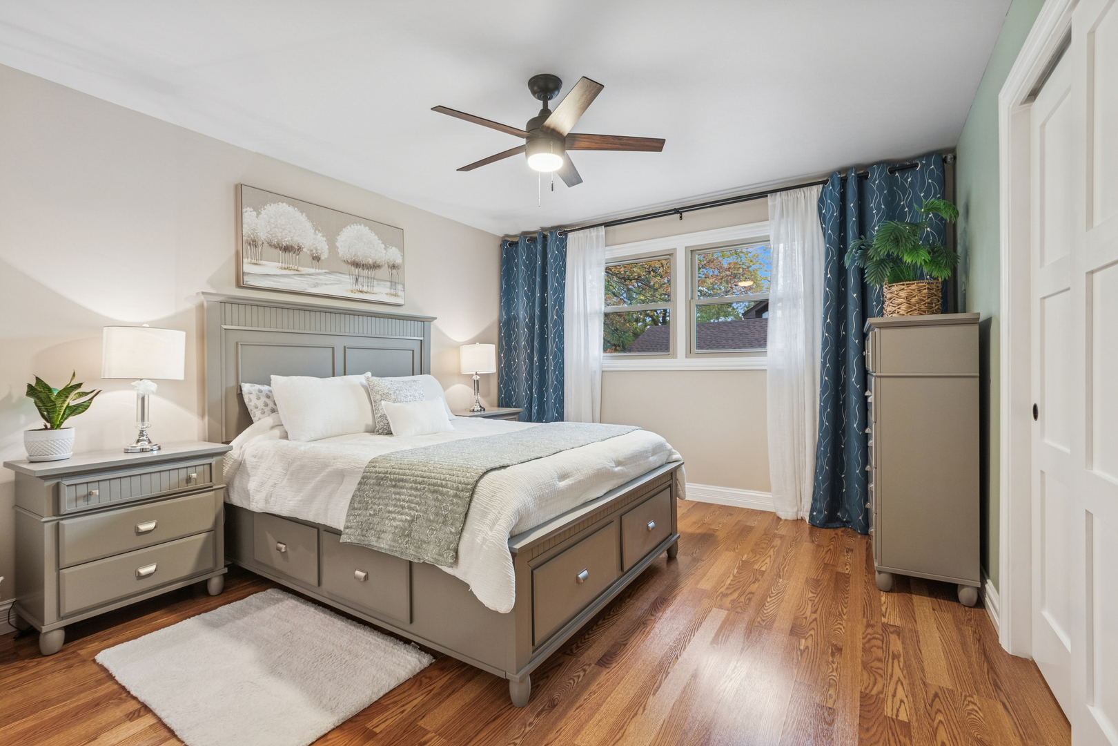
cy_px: 373
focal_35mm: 15
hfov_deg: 100.4
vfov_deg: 77.3
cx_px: 559
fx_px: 466
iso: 250
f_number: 8
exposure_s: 1/20
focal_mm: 10
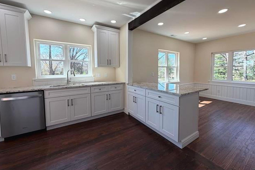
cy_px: 77
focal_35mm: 15
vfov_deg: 77.1
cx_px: 127
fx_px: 106
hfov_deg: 100.4
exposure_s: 1/217
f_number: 2.2
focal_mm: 2.22
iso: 40
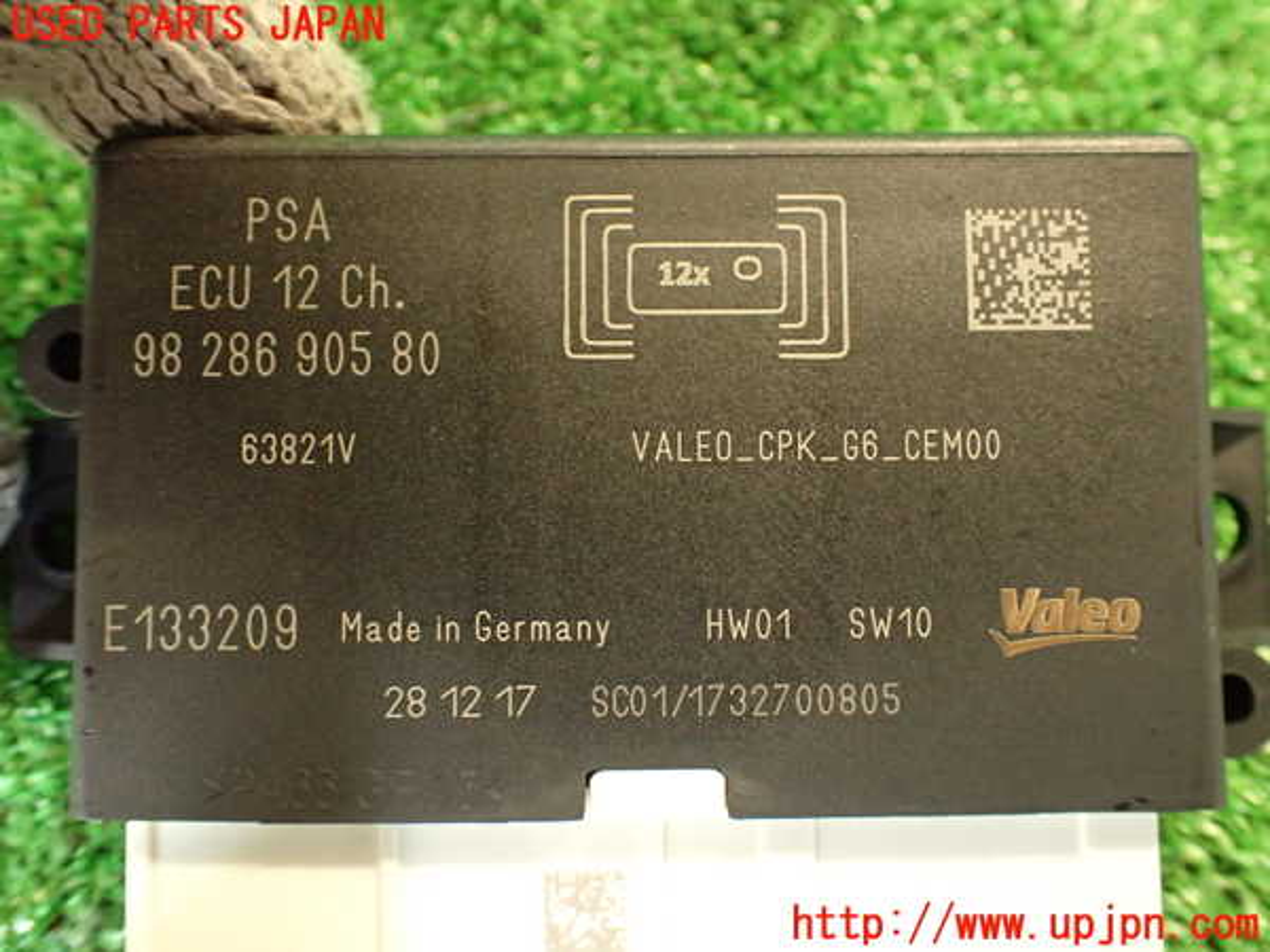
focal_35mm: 30
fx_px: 1101
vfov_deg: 46.8
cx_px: 635
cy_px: 476
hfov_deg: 60.0
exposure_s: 1/30
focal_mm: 5.4
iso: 800
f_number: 2.3
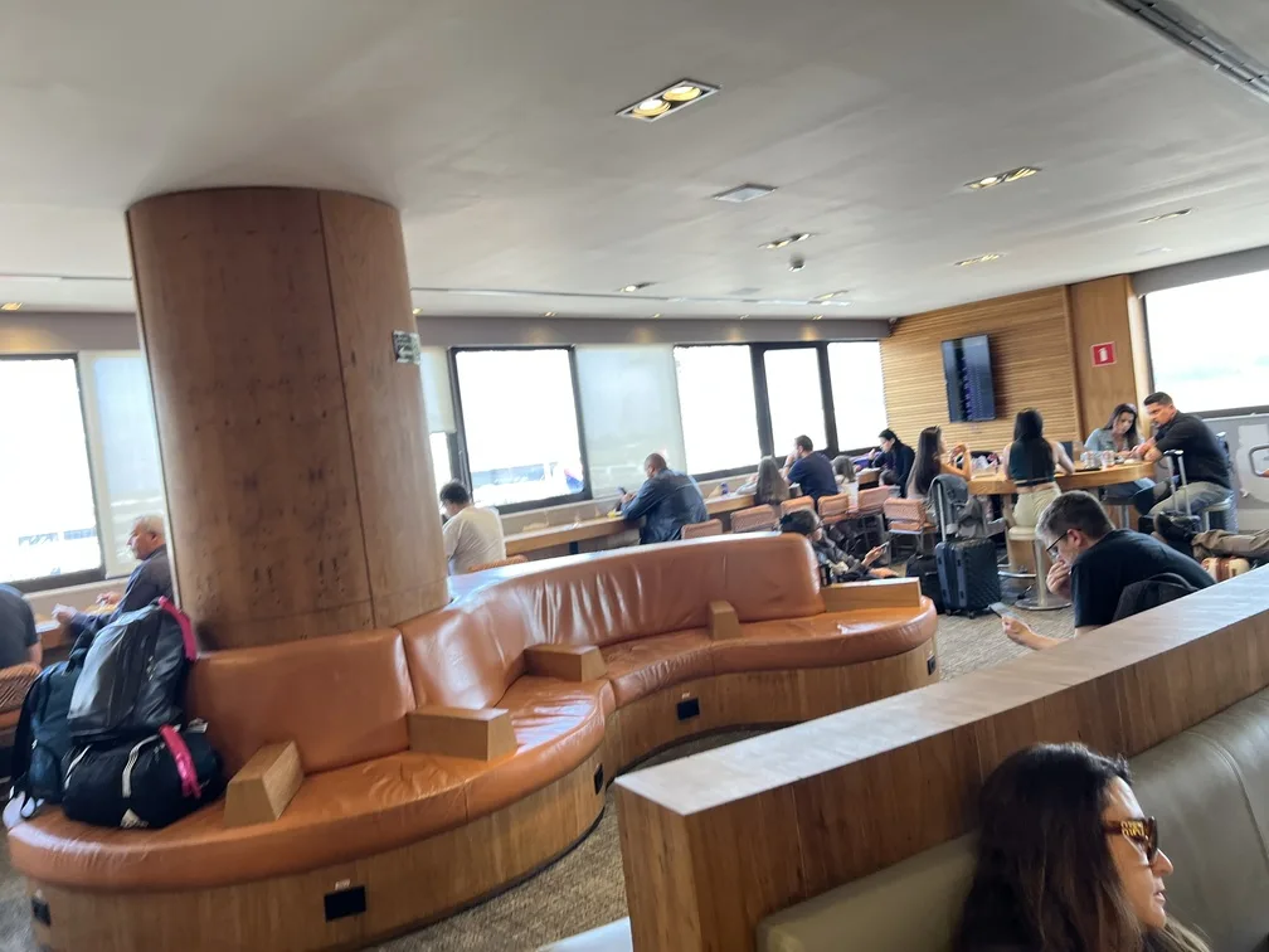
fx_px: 953
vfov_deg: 53.1
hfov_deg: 67.3
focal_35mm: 26
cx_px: 634
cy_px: 476
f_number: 1.5
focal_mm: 5.7
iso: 125
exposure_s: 1/120
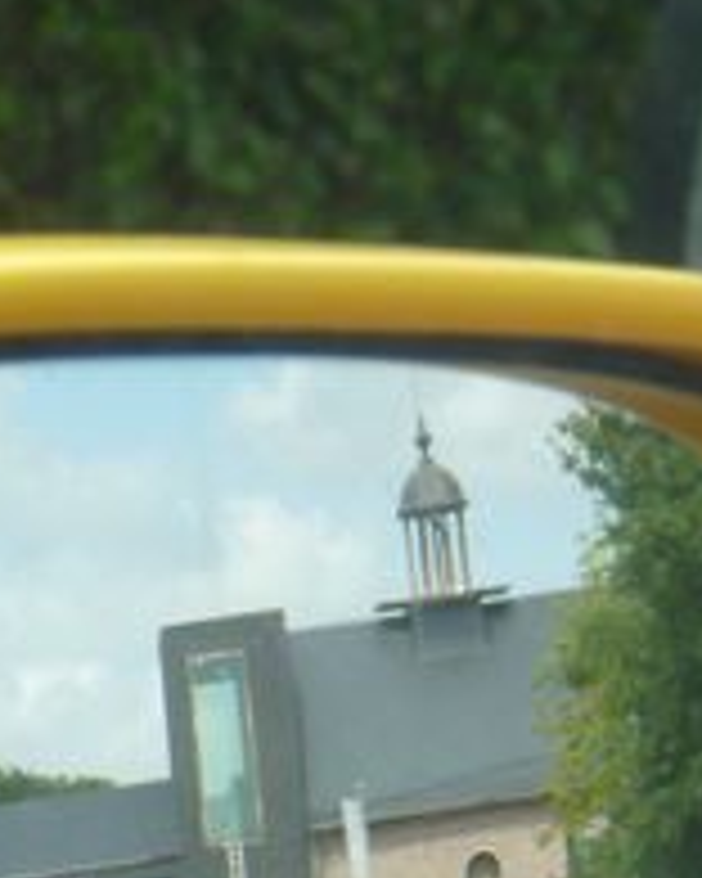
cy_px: 968
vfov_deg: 4.3
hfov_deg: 3.5
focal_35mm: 448
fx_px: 11635
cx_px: 603
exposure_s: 1/125
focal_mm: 25.2
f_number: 5.9
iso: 125
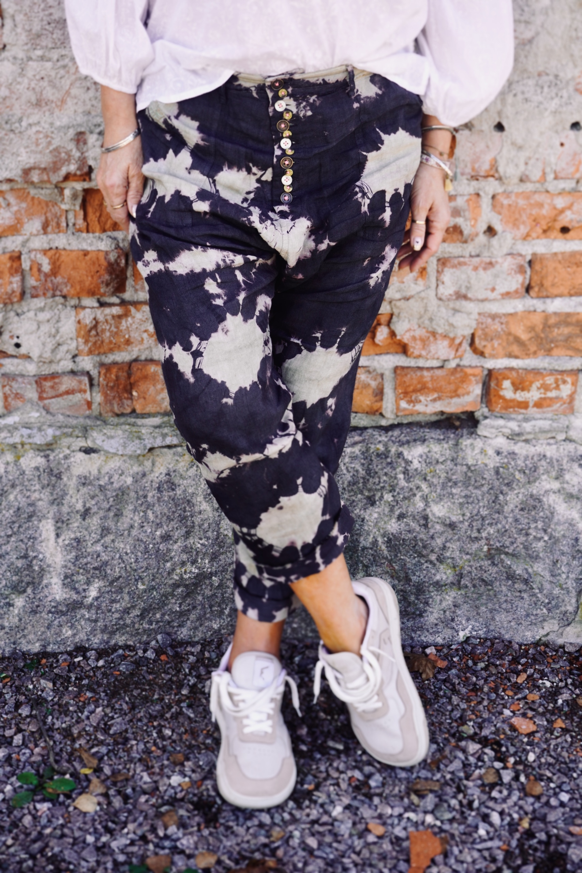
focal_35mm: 58
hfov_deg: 23.2
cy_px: 436
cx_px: 291
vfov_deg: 34.2
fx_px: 1418
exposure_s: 1/80
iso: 100
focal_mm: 39
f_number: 5.6
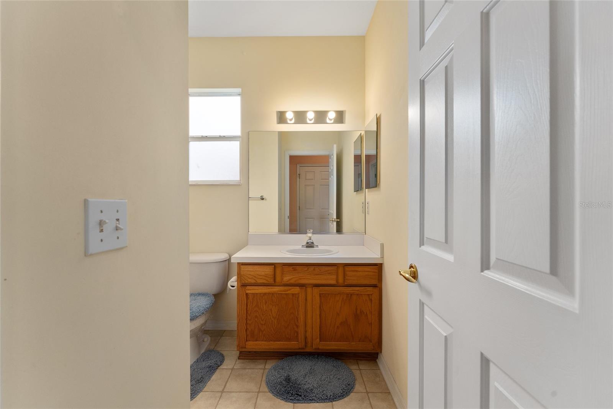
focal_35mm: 15
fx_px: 260
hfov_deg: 99.3
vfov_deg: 76.2
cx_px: 306
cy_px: 204
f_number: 8
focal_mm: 15.3
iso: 500
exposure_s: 1/60
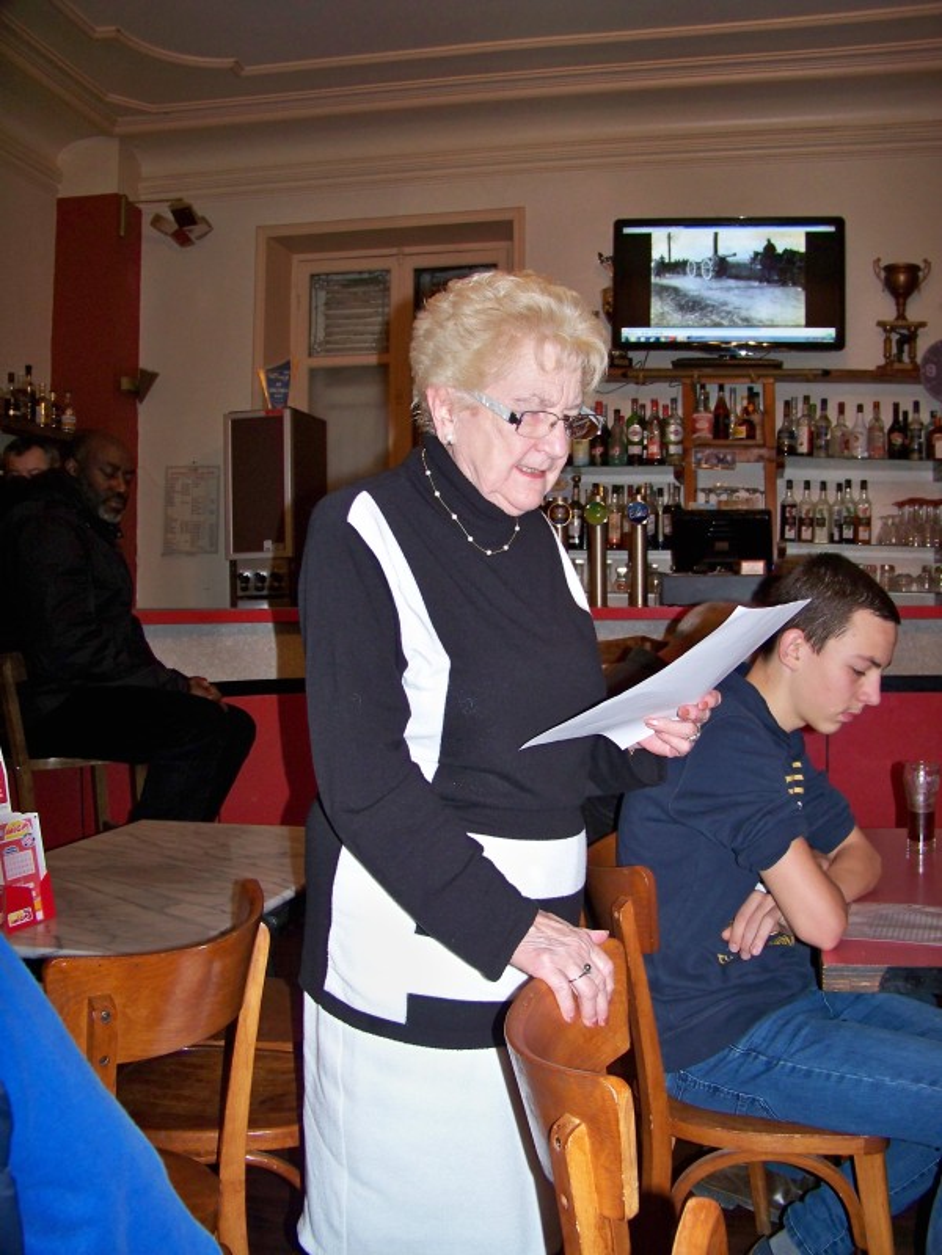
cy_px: 628
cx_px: 471
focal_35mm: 33
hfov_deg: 42.9
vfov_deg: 55.4
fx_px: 1197
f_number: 2.8
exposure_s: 1/30
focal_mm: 5.85
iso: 200
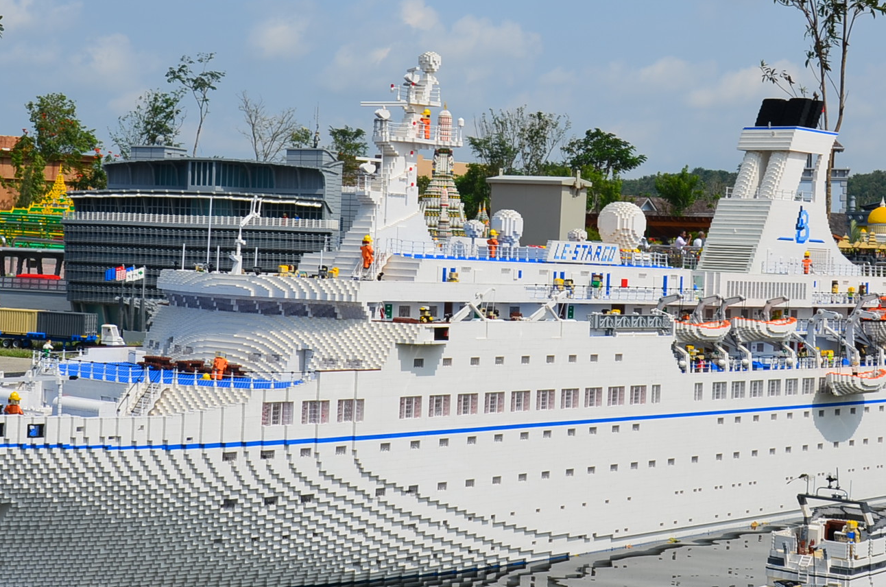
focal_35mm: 83
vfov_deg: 16.4
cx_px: 491
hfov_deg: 24.5
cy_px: 206
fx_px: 2038
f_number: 13
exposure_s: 1/200
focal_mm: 29
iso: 100
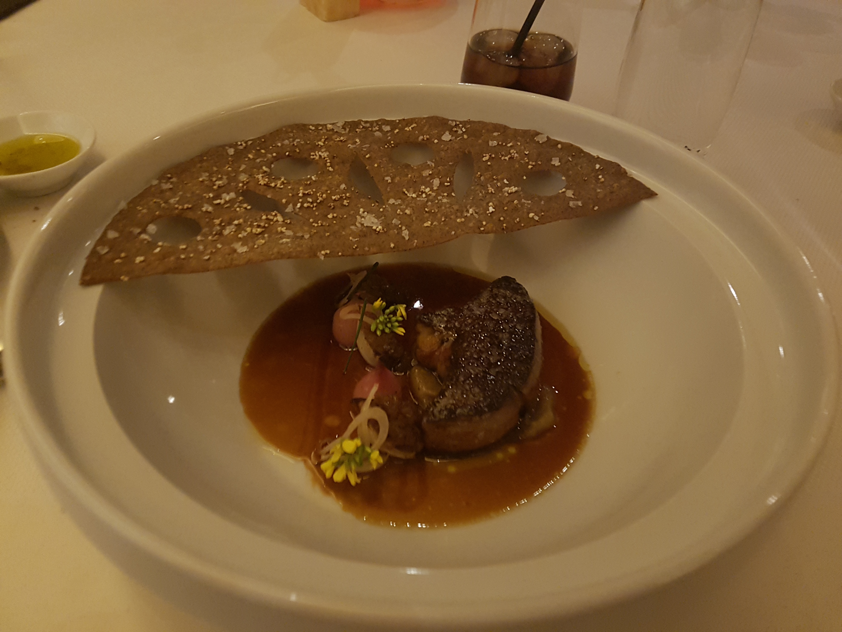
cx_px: 421
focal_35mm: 26
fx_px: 632
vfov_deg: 53.1
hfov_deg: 67.3
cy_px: 316
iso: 400
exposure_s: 1/10
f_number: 1.7
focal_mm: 4.2
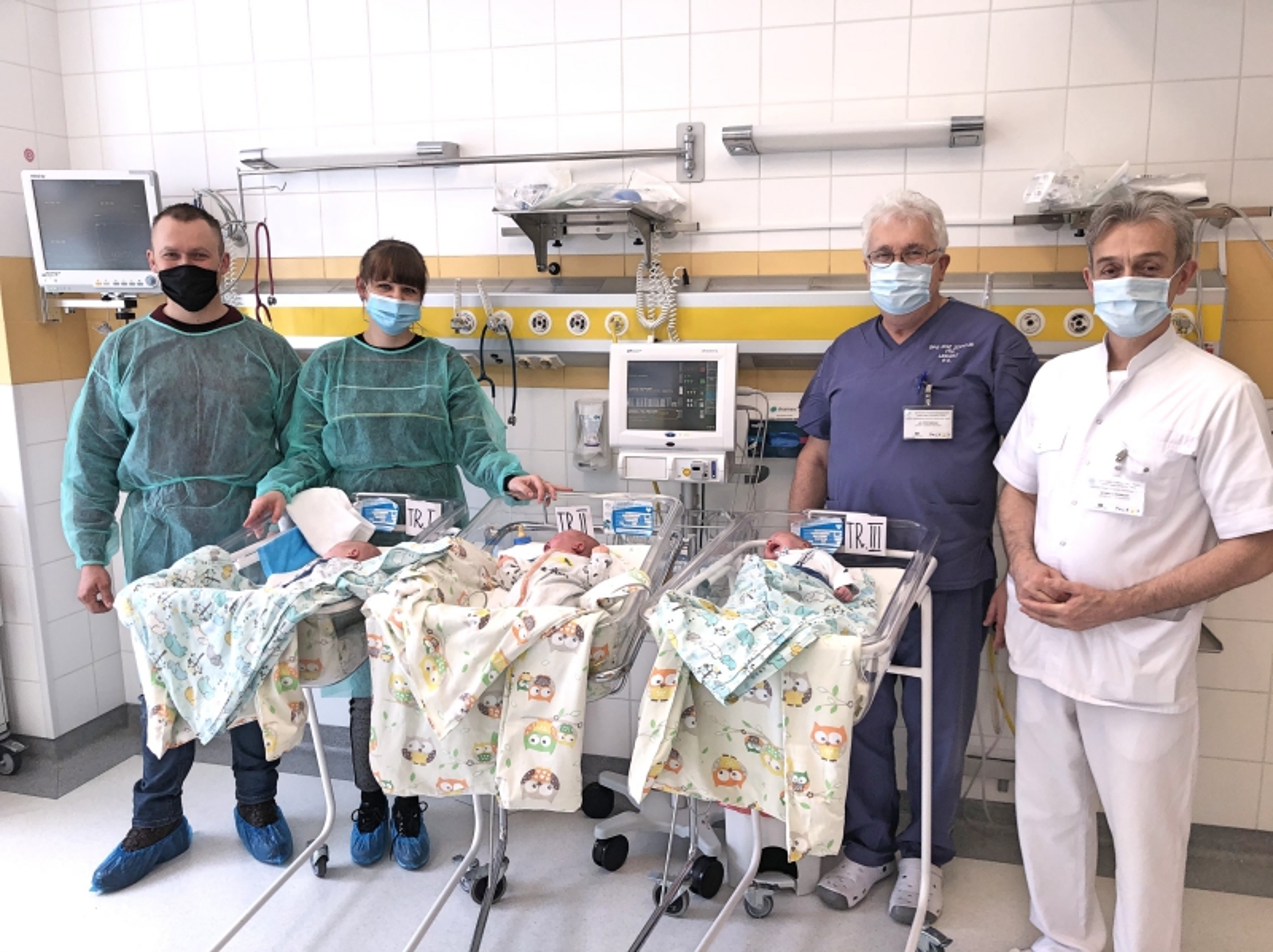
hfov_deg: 63.5
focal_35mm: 28
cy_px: 476
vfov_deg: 49.7
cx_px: 636
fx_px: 1029
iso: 20
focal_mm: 4
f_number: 1.8
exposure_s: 1/136
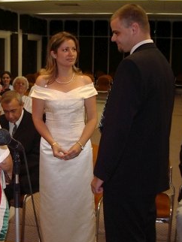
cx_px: 29
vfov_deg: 32.7
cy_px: 121
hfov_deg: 24.3
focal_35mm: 59
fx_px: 413
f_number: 2.6
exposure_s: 1/60
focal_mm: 5.8
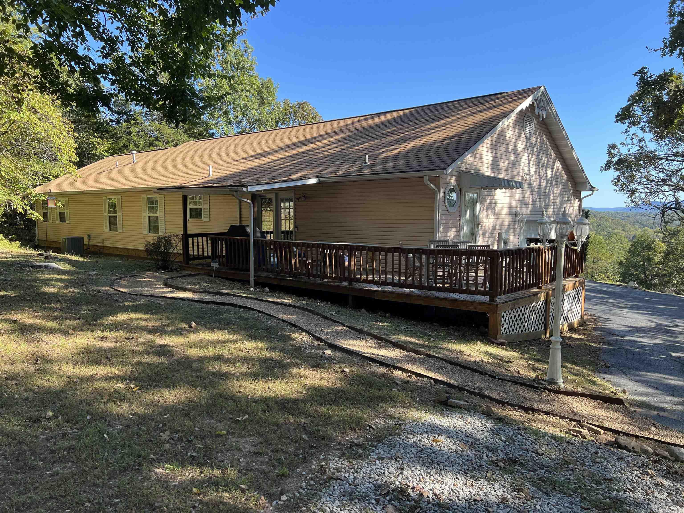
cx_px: 342
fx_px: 514
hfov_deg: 67.3
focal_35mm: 26
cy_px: 256
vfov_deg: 53.1
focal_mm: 5.7
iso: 50
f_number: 1.5
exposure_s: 1/808
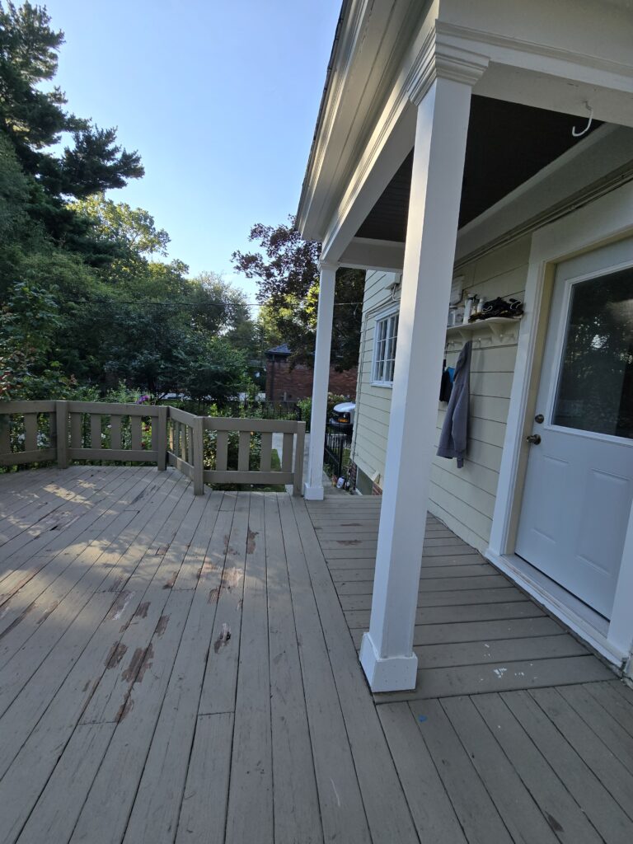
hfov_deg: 89.9
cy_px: 422
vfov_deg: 106.2
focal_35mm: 13
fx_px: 317
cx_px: 316
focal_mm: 2.2
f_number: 2.2
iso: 50
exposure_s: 1/568
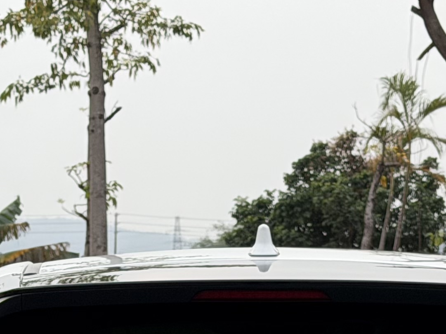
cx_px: 271
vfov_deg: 8.0
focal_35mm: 179
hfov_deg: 11.0
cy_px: 592
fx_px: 2307
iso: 64
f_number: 1.78
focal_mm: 6.76
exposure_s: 1/1456
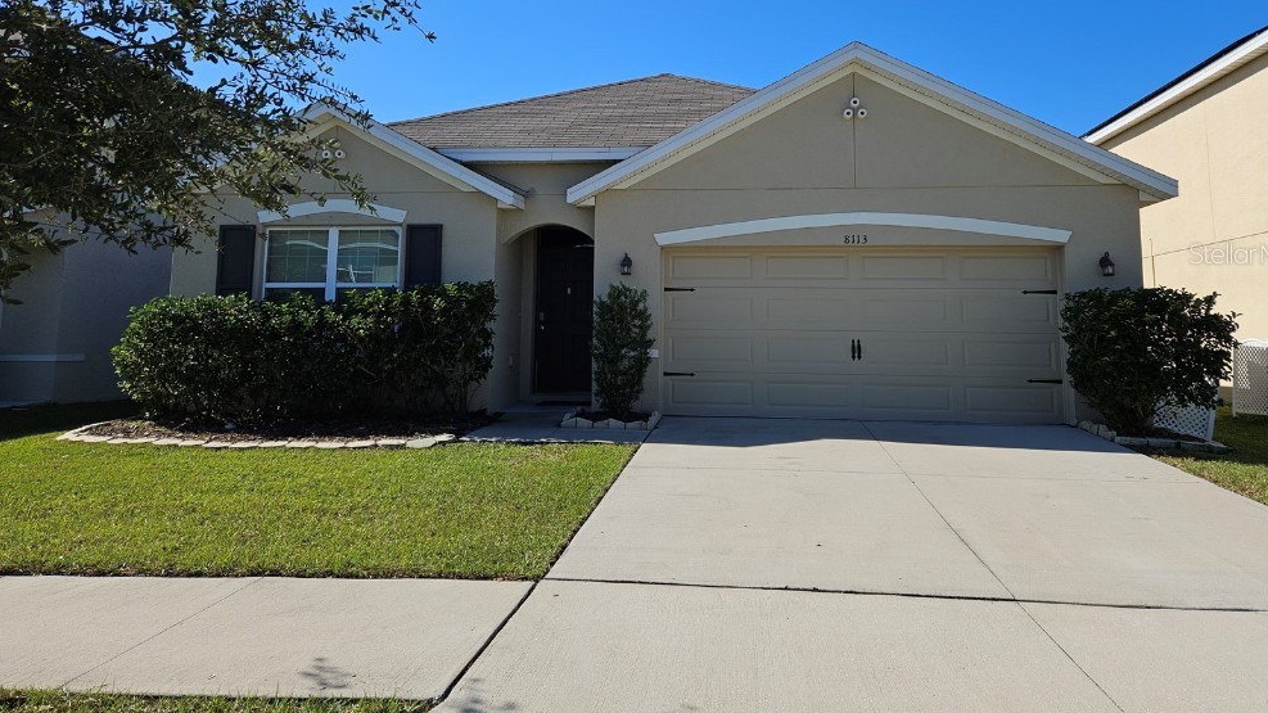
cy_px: 253
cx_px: 653
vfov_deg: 43.9
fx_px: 874
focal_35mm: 26
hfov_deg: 71.9
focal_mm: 5.4
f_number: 1.8
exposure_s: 1/2470
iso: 25
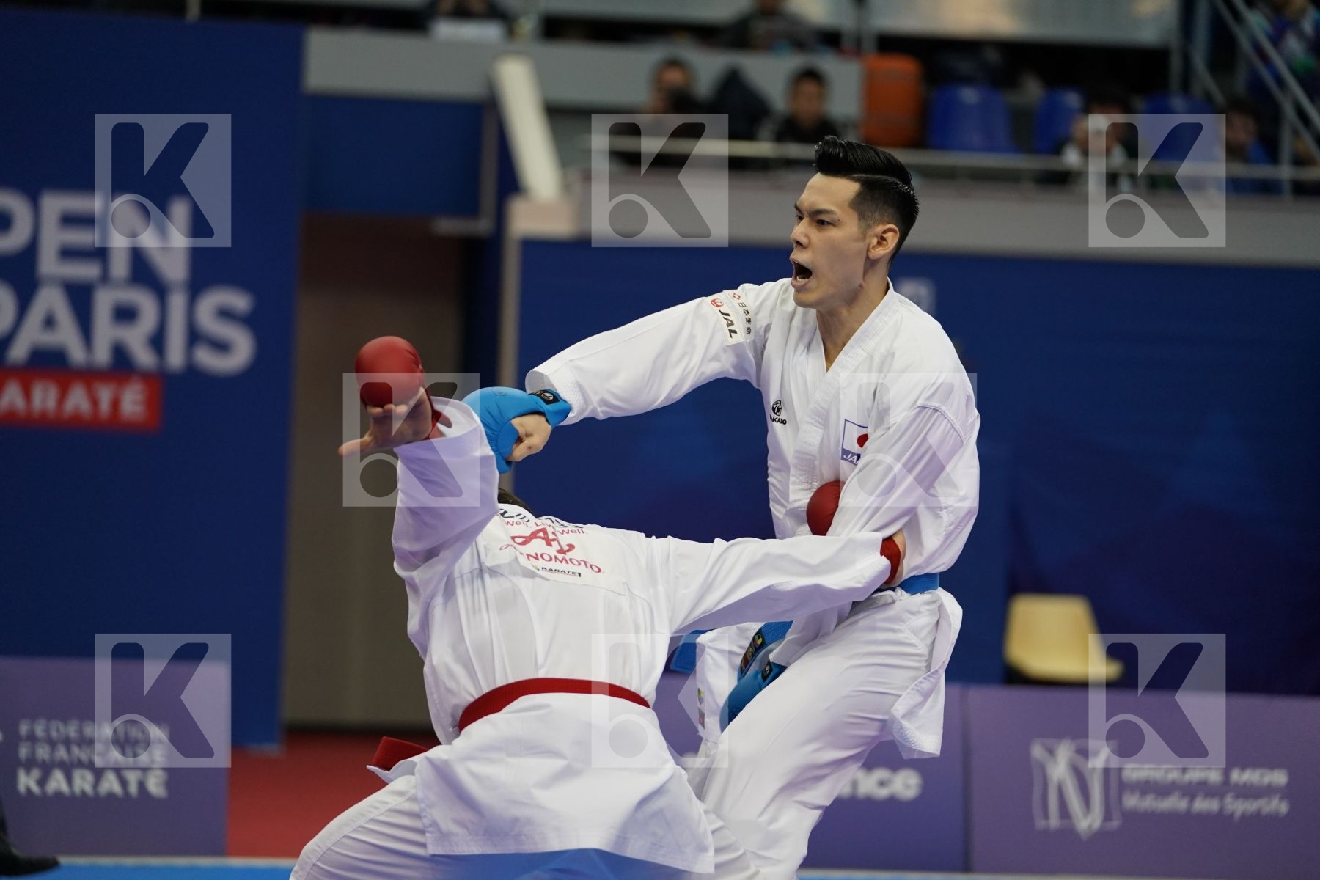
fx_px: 5133
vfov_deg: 9.8
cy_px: 440
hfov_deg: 14.7
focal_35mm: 140
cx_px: 660
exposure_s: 1/1000
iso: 2500
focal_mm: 140
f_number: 2.8
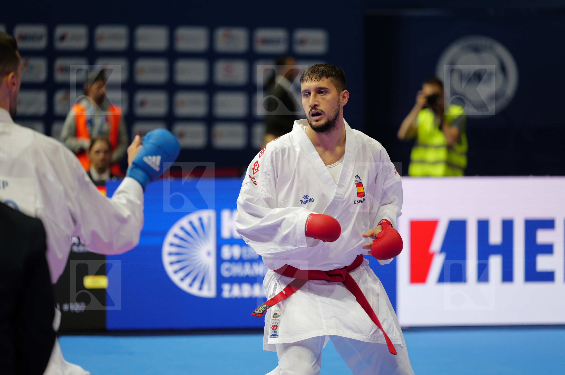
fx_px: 2570
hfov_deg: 12.5
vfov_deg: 8.3
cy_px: 188
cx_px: 282
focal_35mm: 164
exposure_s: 1/1000
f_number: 2.8
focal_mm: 164
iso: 1600
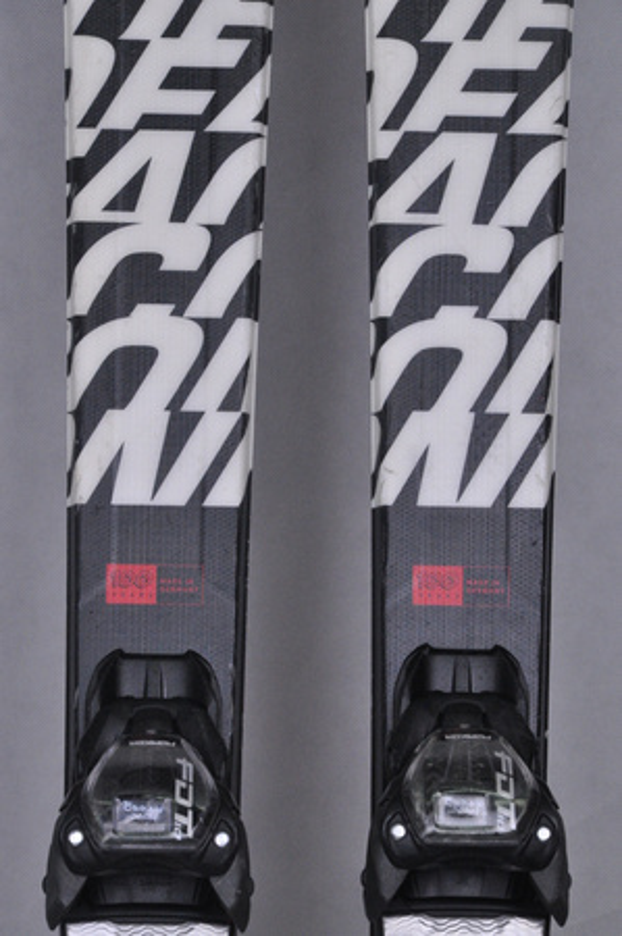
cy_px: 468
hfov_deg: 8.7
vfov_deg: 13.1
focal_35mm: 158
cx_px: 311
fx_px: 4091
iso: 3200
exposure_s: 1/125
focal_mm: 105
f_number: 11
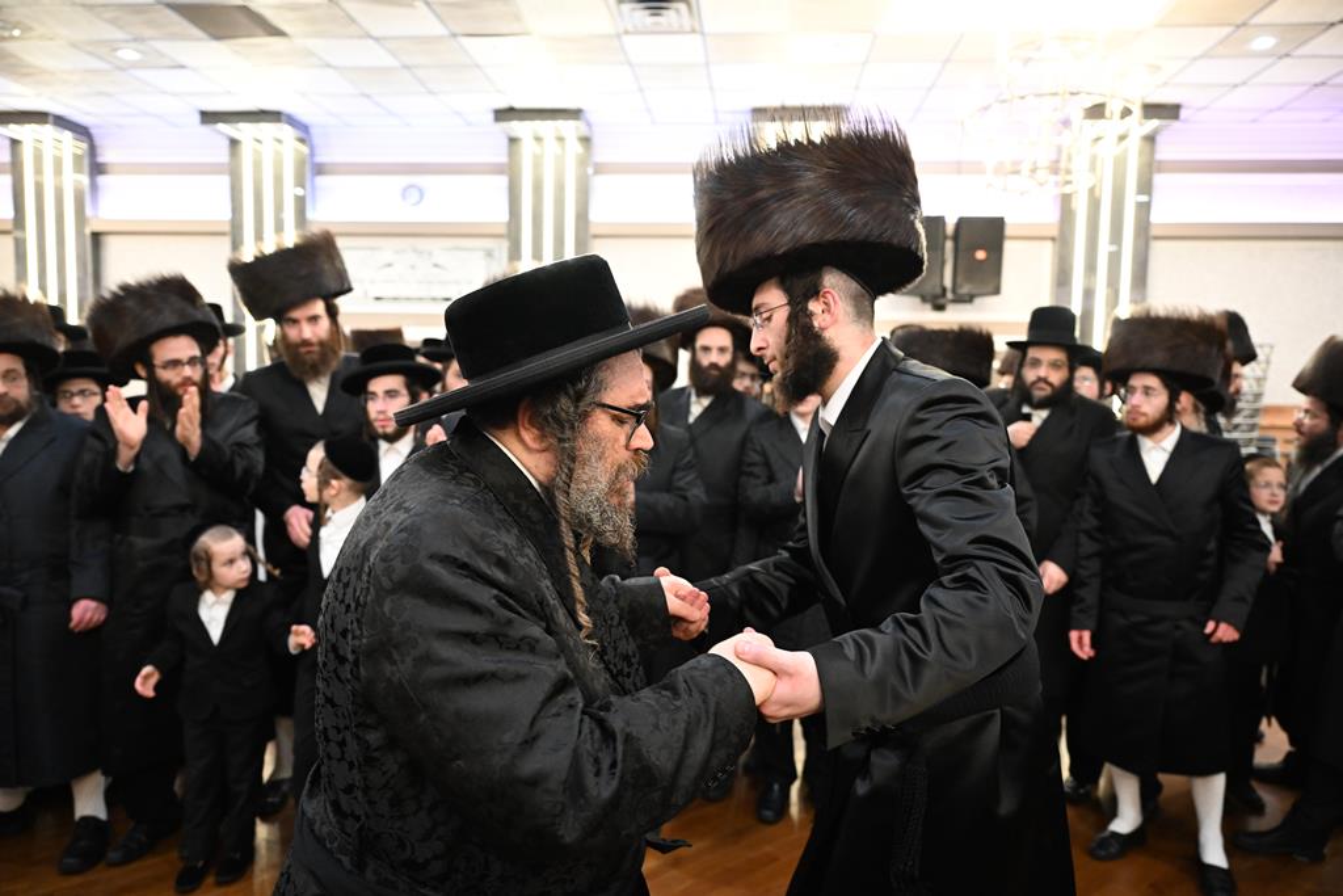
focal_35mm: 24
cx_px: 672
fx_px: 895
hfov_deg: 73.7
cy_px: 448
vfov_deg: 53.1
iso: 4000
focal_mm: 24
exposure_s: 1/250
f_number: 2.8
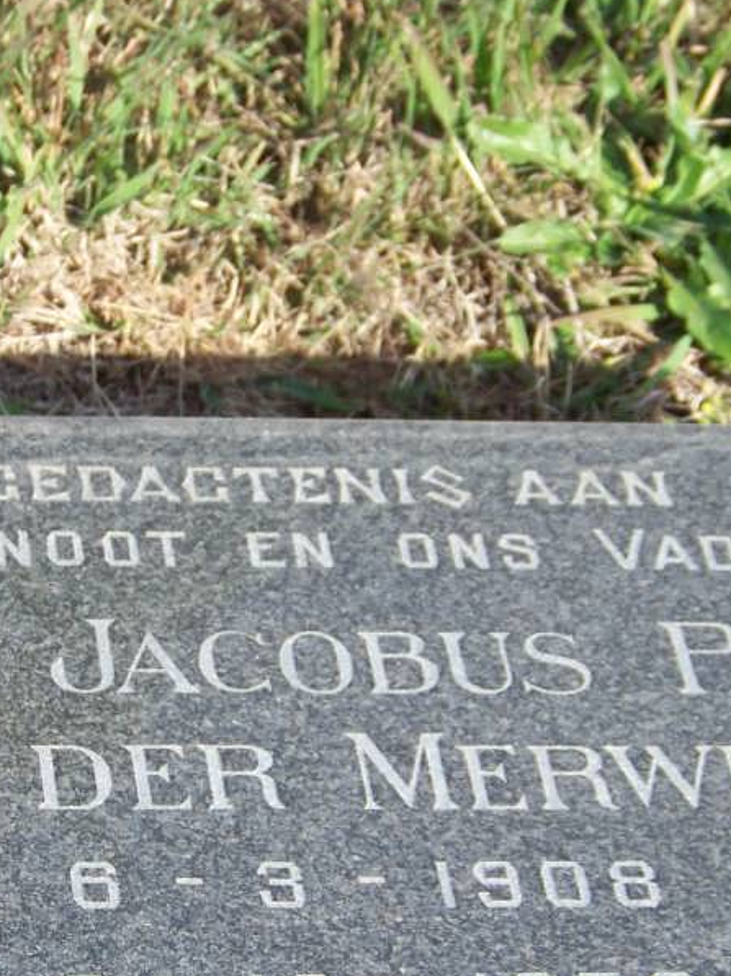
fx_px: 4933
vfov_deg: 11.3
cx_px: 285
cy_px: 714
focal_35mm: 175
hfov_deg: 8.5
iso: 64
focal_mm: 14.6
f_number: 3.2
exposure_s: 1/400
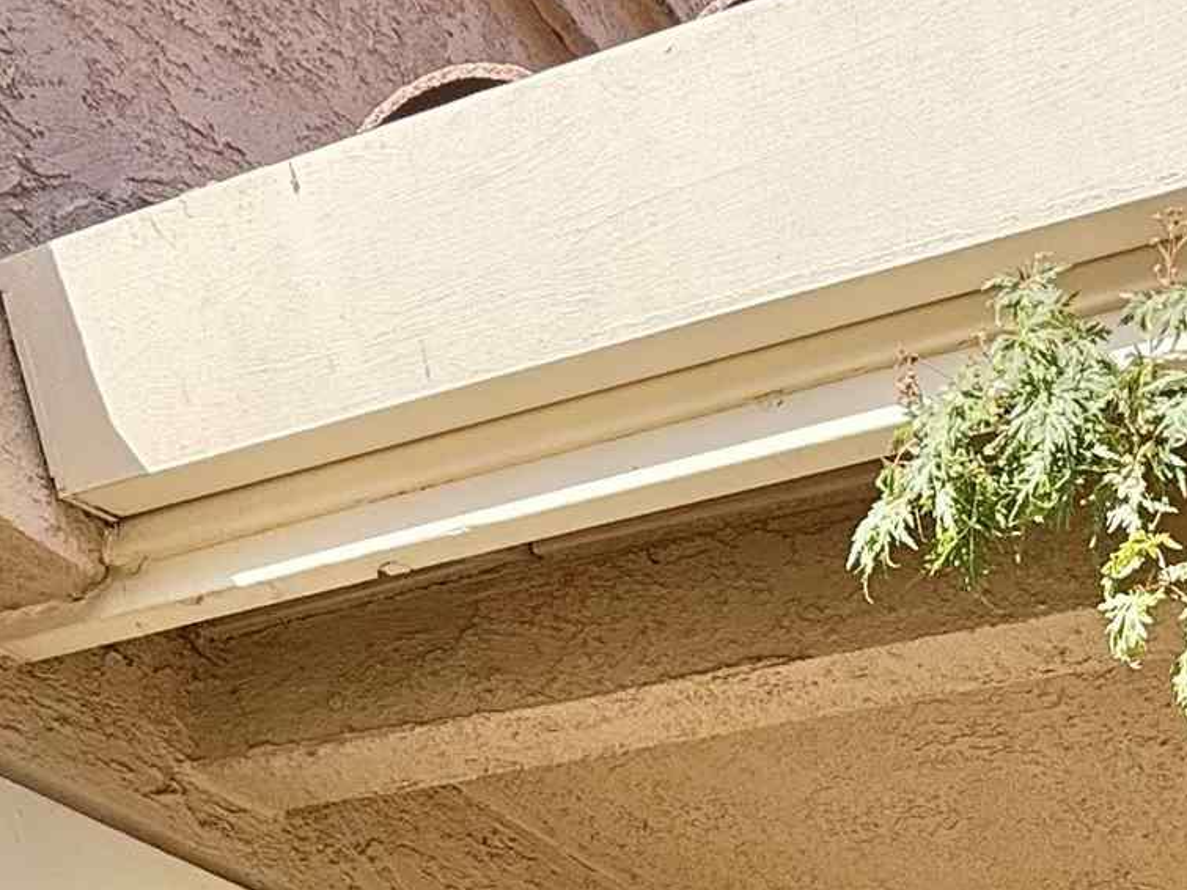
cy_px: 1220
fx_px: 1954
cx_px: 918
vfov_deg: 22.4
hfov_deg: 33.0
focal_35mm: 57
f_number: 2.2
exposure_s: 1/370
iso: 64
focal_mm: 2.22
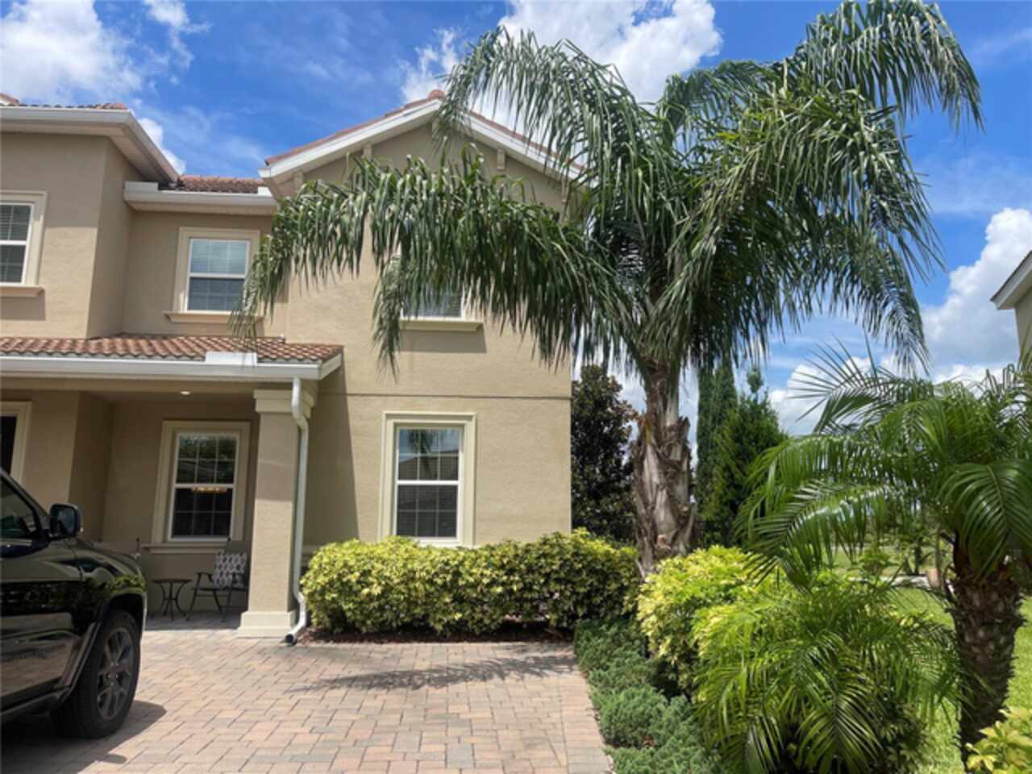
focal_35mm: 25
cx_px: 516
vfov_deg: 54.9
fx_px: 745
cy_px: 387
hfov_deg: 69.4
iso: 32
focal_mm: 5.1
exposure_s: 1/3344
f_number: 1.6
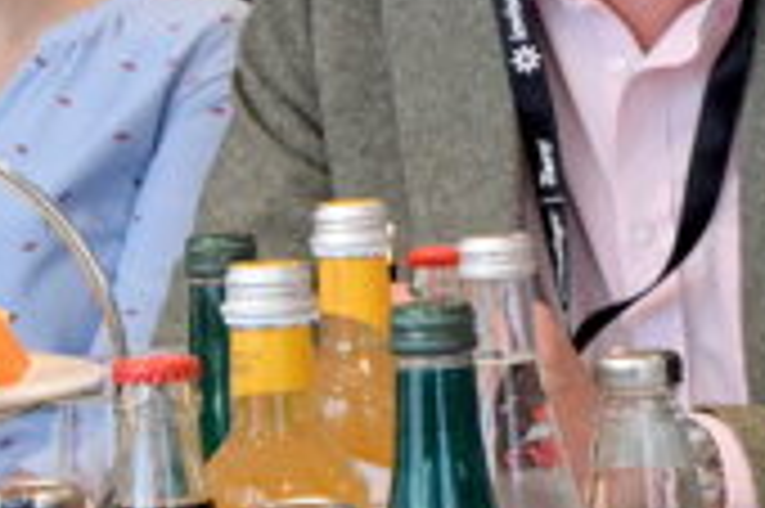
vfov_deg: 6.4
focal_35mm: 214
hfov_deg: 9.6
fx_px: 4543
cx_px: 765
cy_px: 218
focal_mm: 28
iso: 2000
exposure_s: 1/30
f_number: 10
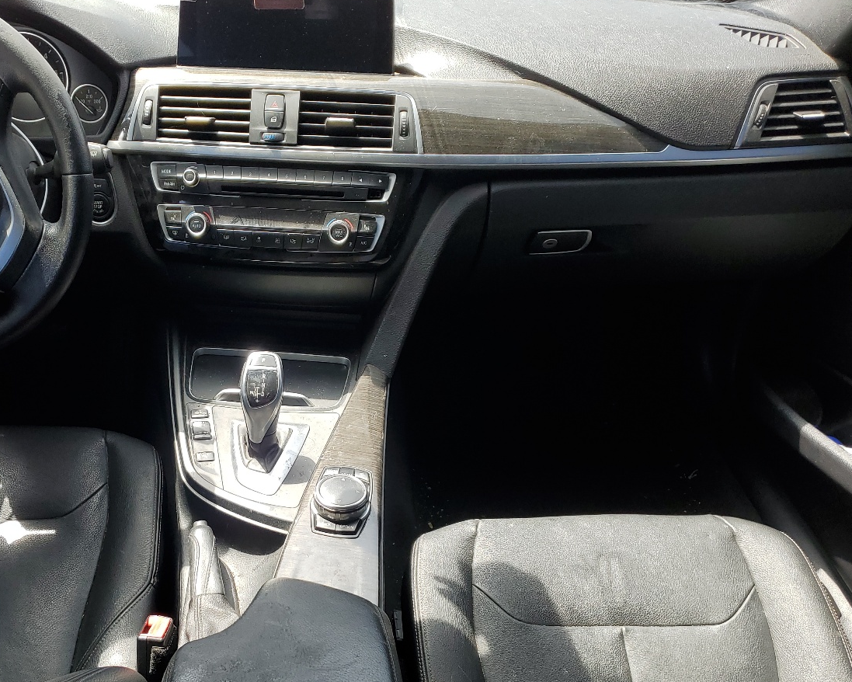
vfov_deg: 39.8
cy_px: 444
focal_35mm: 37
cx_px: 277
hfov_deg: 48.2
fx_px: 933
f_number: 1.5
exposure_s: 1/303
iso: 50
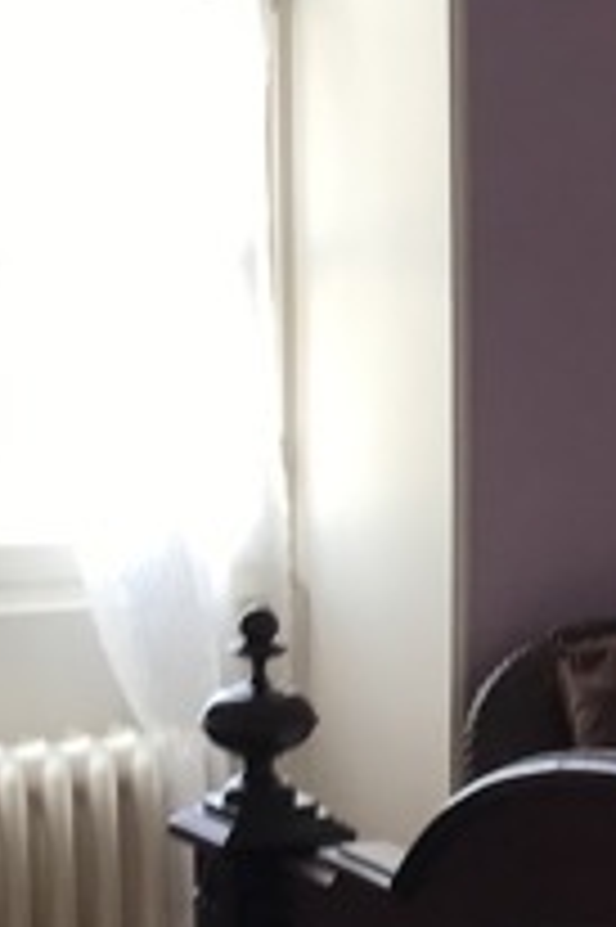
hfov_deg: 11.5
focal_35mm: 113
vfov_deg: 18.1
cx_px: 971
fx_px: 2905
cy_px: 500
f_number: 1.8
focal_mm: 3.99
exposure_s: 1/50
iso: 25
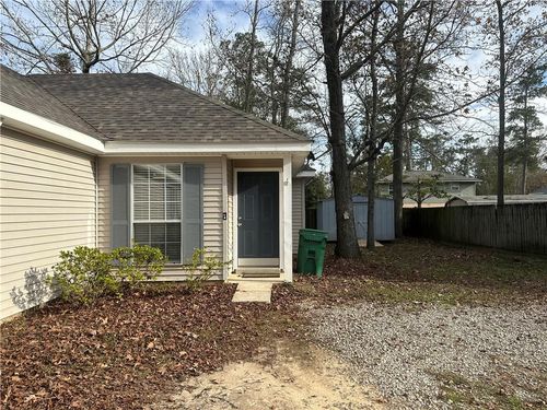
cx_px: 274
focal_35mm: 24
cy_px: 205
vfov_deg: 56.8
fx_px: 379
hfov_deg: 71.6
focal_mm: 6.86
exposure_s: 1/2299
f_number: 1.78
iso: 80
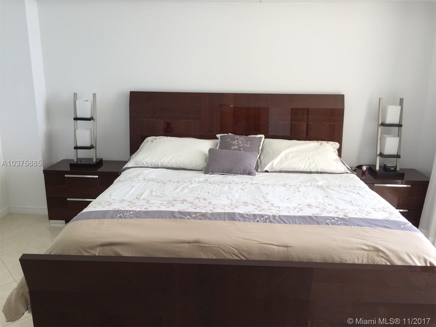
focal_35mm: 29
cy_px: 164
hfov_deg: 61.7
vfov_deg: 48.2
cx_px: 218
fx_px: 365
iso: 32
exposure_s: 1/60
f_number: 2.2
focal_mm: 4.15
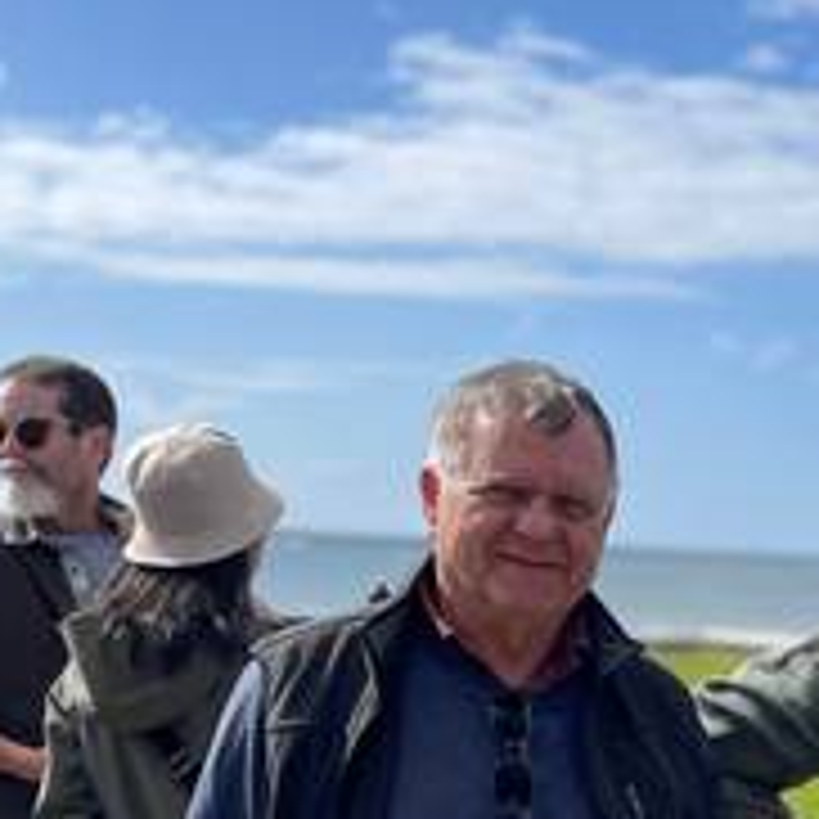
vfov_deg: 20.1
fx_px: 2168
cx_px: 963
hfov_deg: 20.1
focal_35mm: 81
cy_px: 963
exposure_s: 1/5051
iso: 50
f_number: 1.6
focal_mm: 4.2
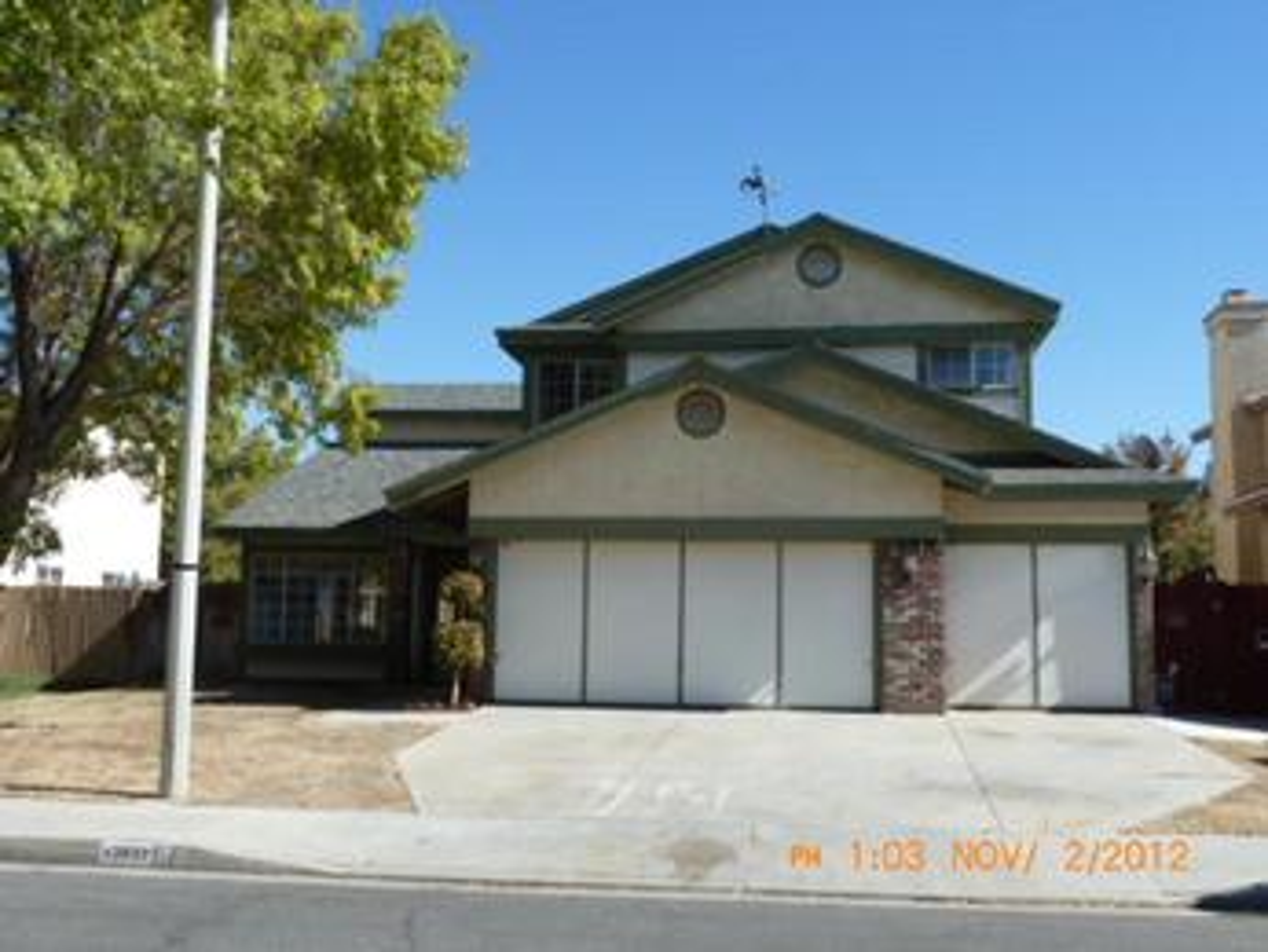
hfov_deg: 50.1
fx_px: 1356
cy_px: 476
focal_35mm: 37
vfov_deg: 38.7
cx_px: 634
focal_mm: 6.1
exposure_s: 1/400
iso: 80
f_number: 4.5
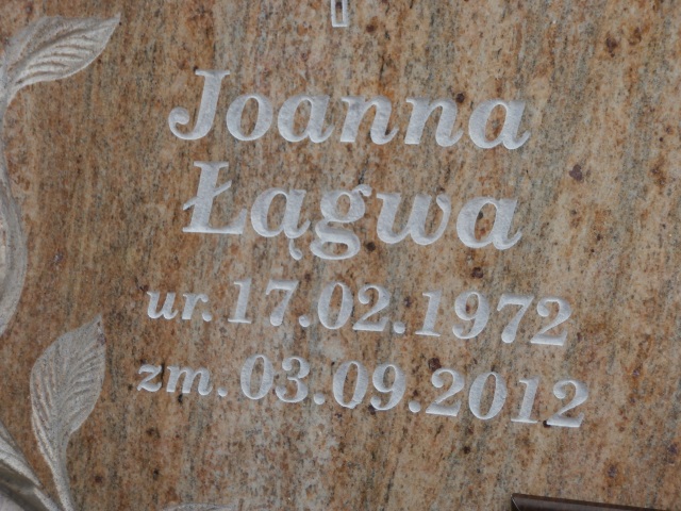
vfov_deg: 17.2
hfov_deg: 22.8
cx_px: 340
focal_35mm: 86
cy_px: 256
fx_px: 1692
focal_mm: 15.16
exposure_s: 1/160
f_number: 5
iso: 100
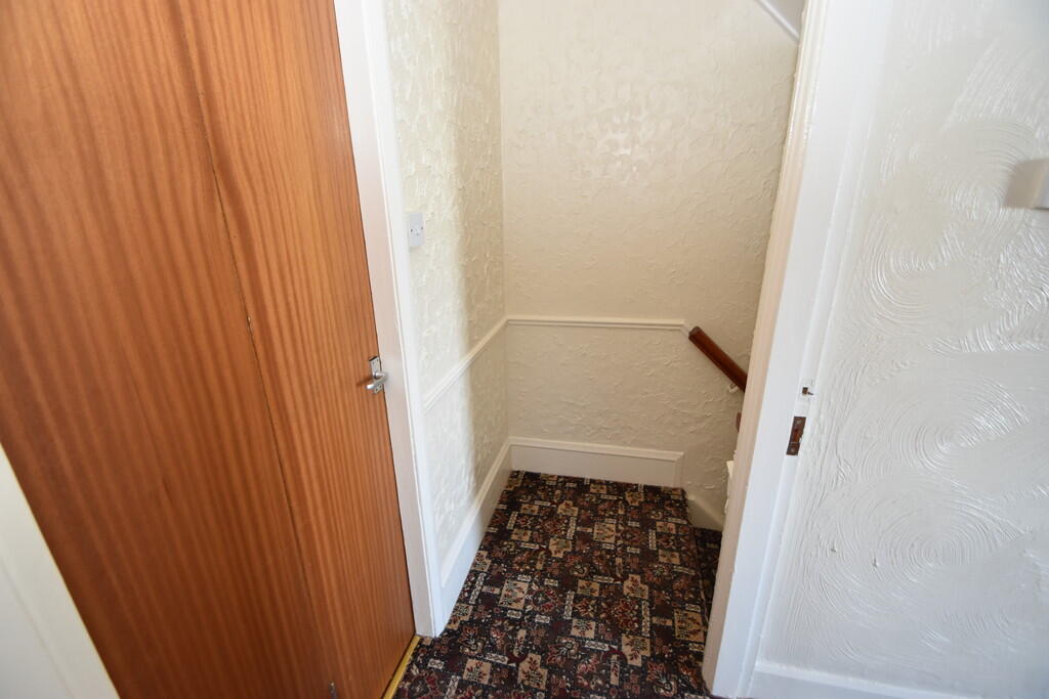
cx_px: 524
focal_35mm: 15
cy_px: 350
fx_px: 437
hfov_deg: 100.4
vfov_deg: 77.3
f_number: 3.5
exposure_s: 1/60
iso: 800
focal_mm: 10
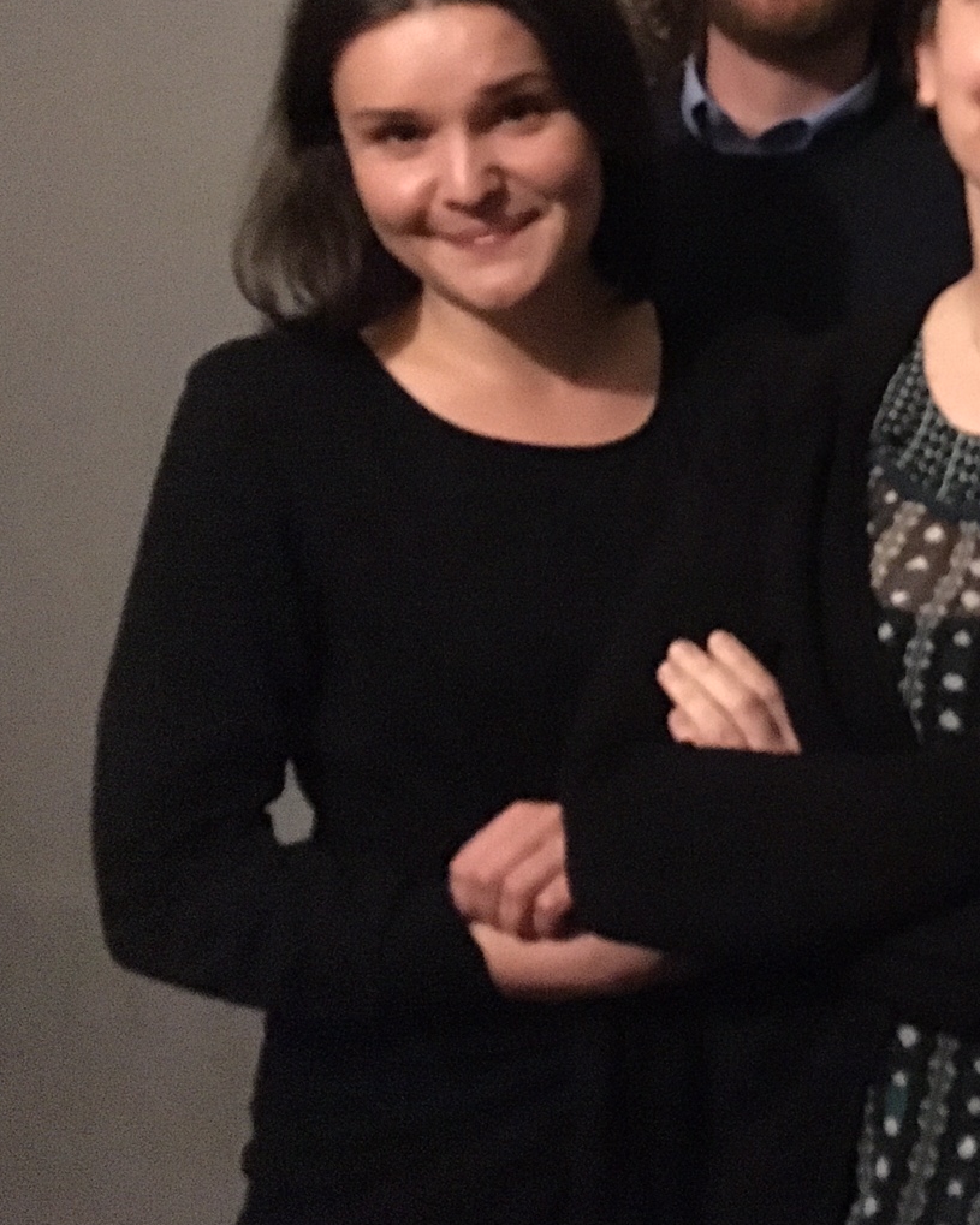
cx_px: 1134
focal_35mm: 56
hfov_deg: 24.8
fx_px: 2031
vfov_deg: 33.0
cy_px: 337
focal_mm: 4.15
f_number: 2.2
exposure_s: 1/17
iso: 2000
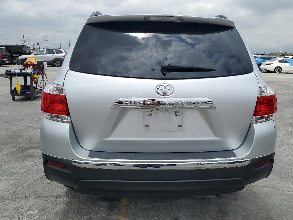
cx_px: 156
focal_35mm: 29
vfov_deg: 48.2
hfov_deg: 61.6
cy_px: 103
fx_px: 246
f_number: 1.5
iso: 50
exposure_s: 1/5000
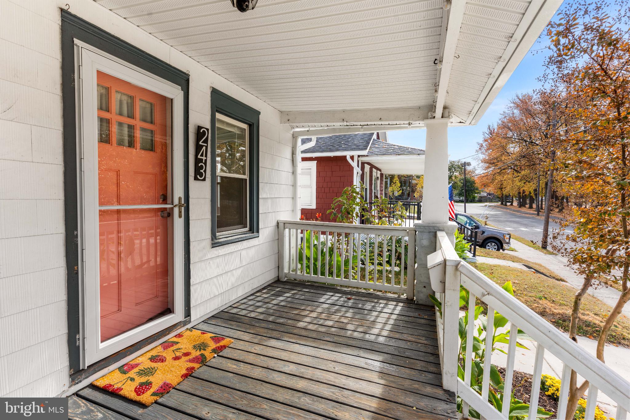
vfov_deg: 70.4
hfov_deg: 93.3
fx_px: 297
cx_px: 315
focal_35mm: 17
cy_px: 210
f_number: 9
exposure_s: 1/640
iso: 400
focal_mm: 17
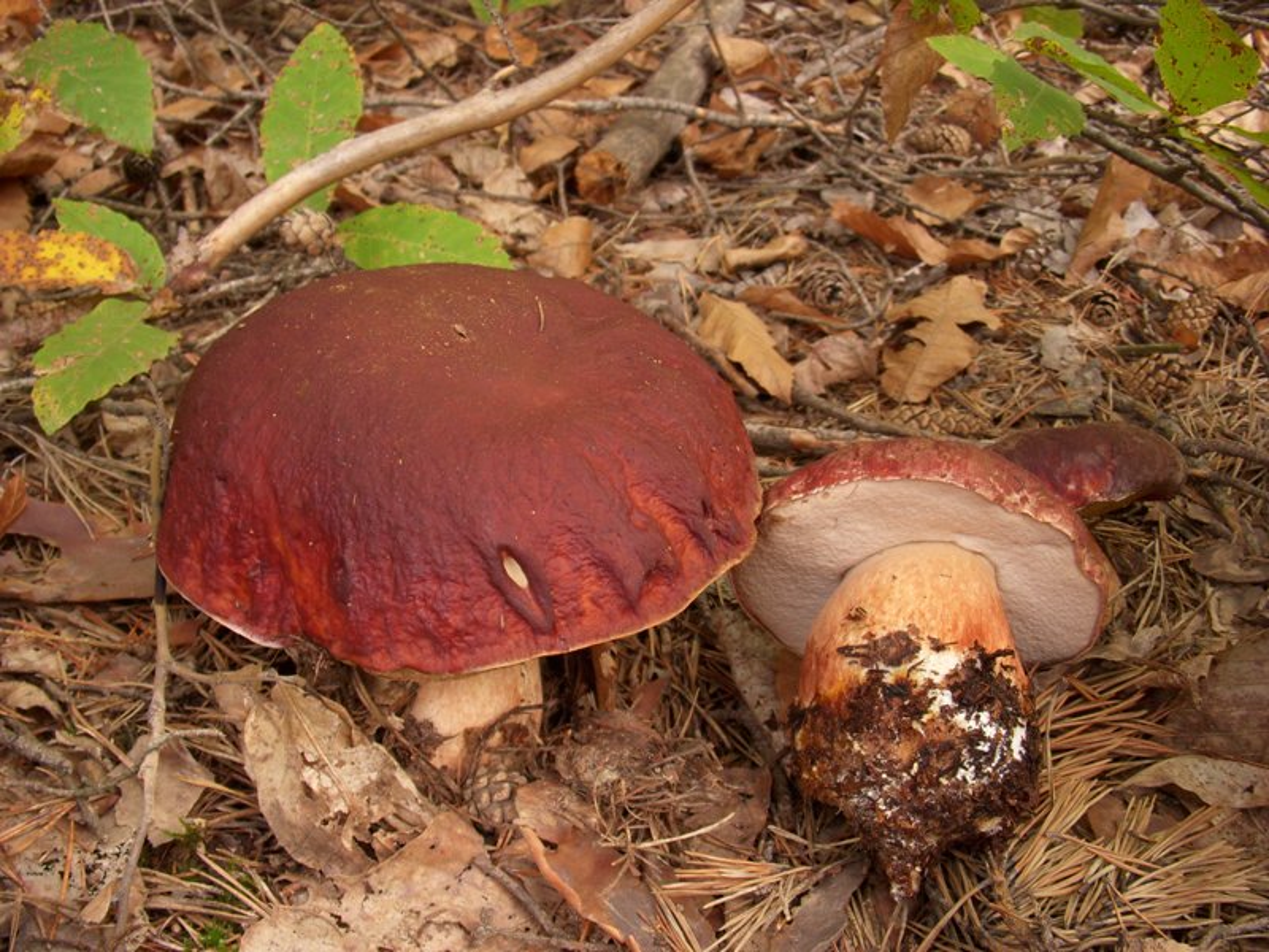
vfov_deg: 37.7
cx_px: 634
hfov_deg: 49.0
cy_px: 476
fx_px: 1393
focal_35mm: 38
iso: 100
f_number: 3.3
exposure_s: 1/30
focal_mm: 6.3
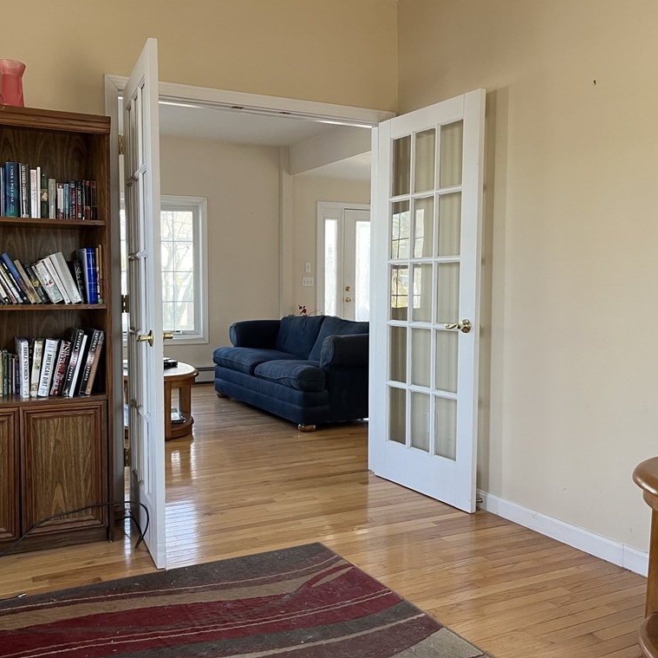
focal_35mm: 31
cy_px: 331
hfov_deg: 51.9
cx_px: 244
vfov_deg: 52.5
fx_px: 667
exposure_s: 1/96
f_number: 1.6
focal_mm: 5.1
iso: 125
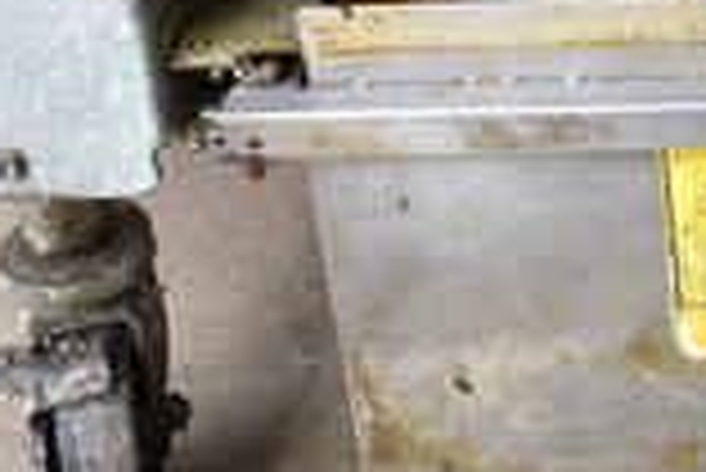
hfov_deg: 18.7
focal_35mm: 105
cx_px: 773
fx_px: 2061
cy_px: -301
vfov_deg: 12.3
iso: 100
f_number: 3.5
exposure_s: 1/30
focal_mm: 18
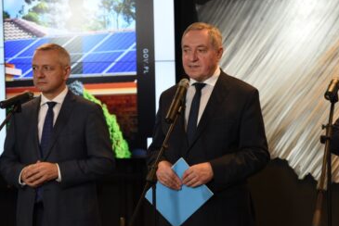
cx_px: 202
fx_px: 801
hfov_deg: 23.9
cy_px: 87
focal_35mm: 85
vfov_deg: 16.1
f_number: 2.8
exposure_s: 1/125
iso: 800
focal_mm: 62
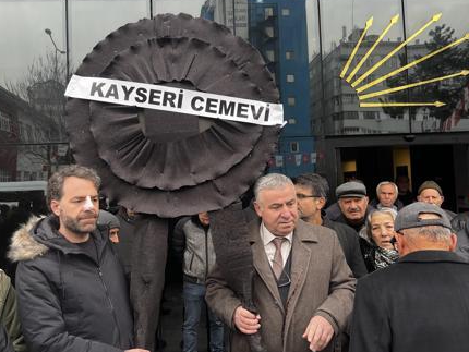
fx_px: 447
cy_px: 156
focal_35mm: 33
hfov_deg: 55.1
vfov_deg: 42.9
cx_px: 200
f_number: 1.5
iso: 40
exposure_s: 1/164
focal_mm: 5.7
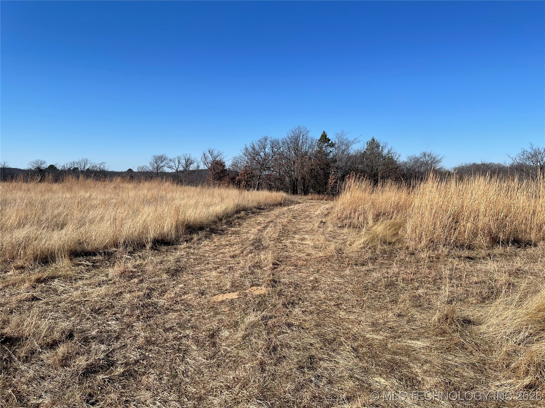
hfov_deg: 69.4
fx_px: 394
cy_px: 204
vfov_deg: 54.9
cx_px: 272
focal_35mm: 25
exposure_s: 1/3922
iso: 32
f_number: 1.6
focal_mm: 5.1
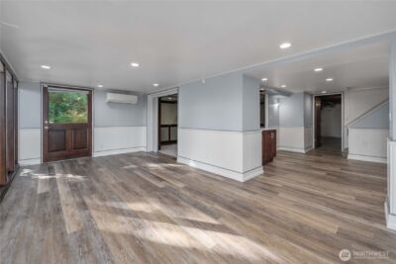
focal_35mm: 14
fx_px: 154
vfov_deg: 81.3
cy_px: 132
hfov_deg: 104.2
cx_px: 198
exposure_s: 1/13
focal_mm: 14
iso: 1000
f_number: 7.1
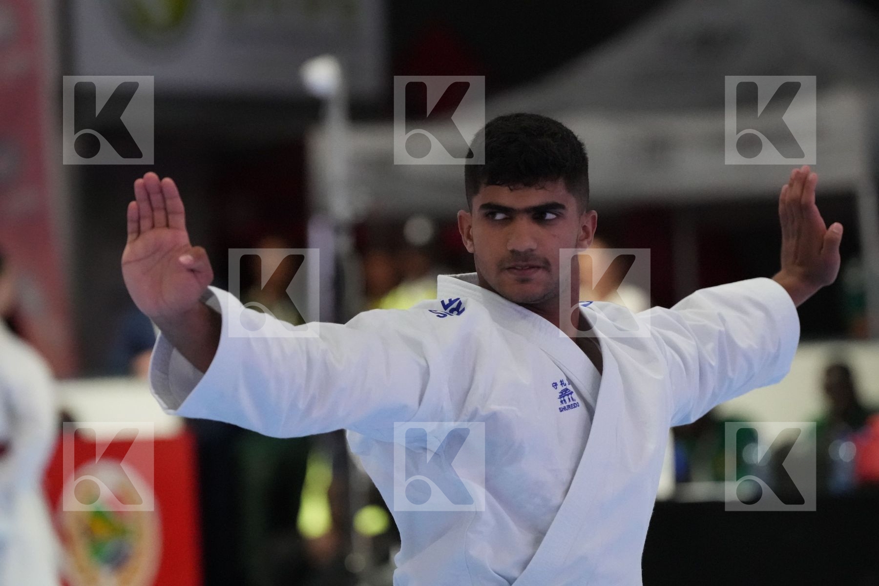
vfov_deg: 6.0
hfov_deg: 9.0
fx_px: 5567
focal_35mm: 228
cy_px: 293
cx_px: 440
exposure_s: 1/500
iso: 8000
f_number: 2.8
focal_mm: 152
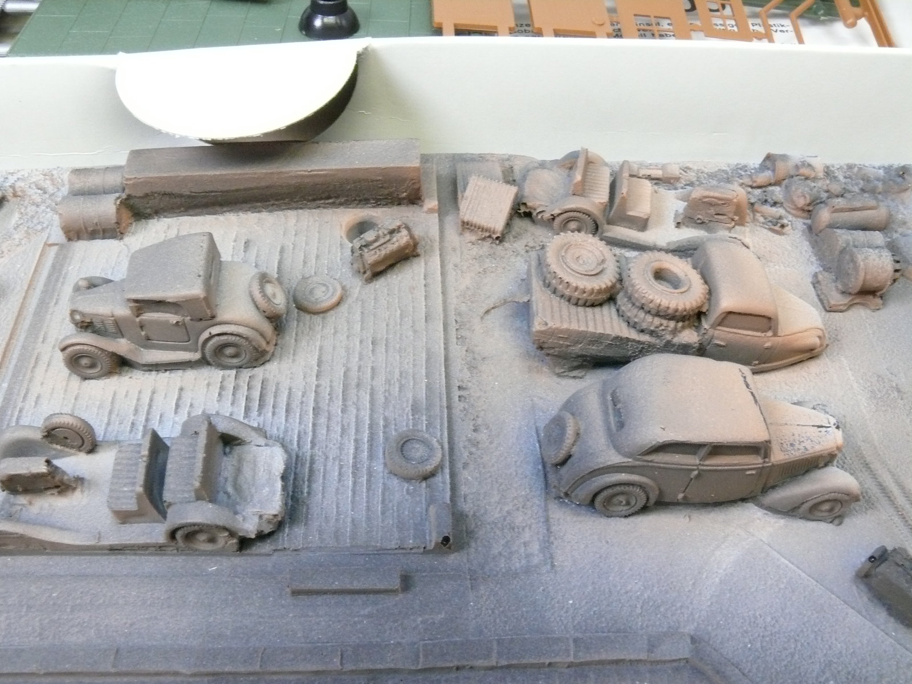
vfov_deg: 40.7
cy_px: 342
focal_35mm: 35
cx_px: 456
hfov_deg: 52.6
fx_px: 922
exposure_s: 1/8
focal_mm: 7.4
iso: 400
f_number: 10
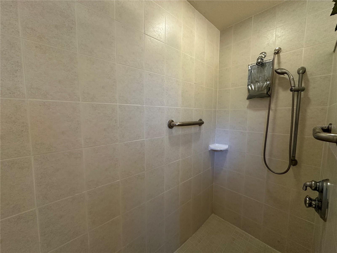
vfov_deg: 85.7
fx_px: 136
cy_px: 126
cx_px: 168
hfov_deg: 102.1
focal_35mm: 14
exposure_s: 1/60
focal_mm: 2.22
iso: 320
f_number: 2.2
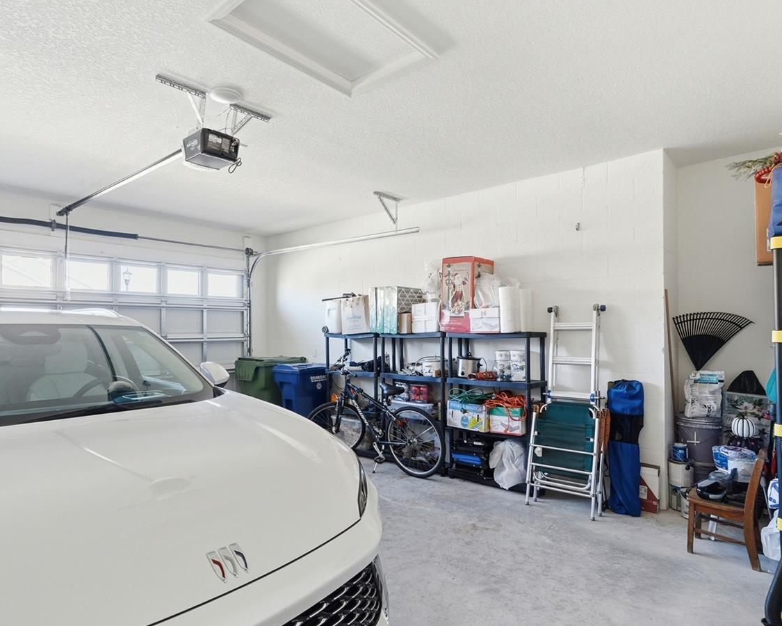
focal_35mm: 20
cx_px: 362
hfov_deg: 80.2
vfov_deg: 68.0
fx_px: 463
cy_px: 336
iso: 100
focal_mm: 10
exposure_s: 1/50
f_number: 7.1
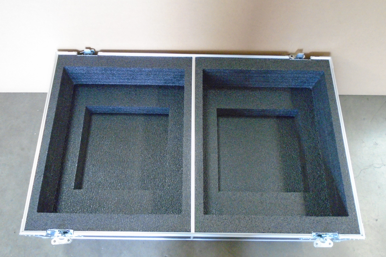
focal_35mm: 28
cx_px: 189
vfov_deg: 46.3
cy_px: 141
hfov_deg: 65.5
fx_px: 300
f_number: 3.2
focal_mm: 4.6
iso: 800
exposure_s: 1/30
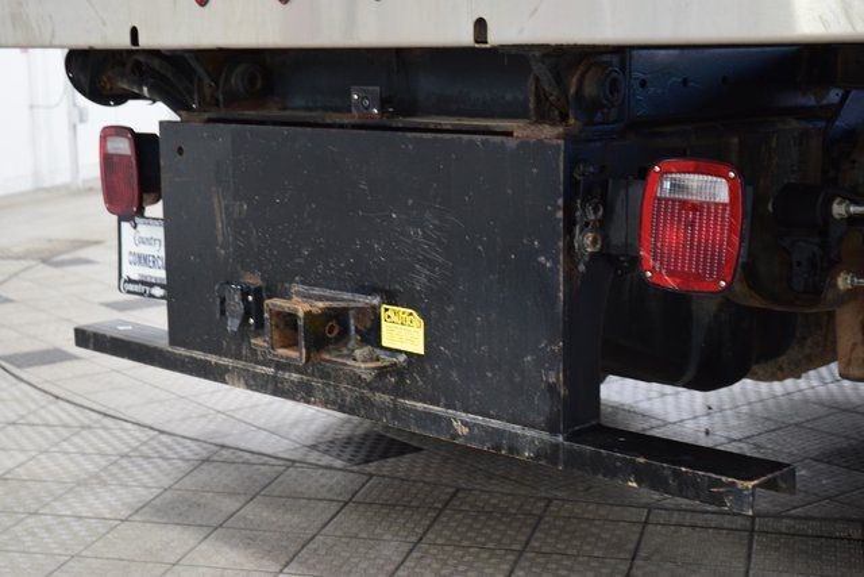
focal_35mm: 60
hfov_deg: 33.4
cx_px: 432
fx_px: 1440
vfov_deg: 22.6
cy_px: 288
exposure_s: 1/40
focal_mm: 40
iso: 1600
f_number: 4.2
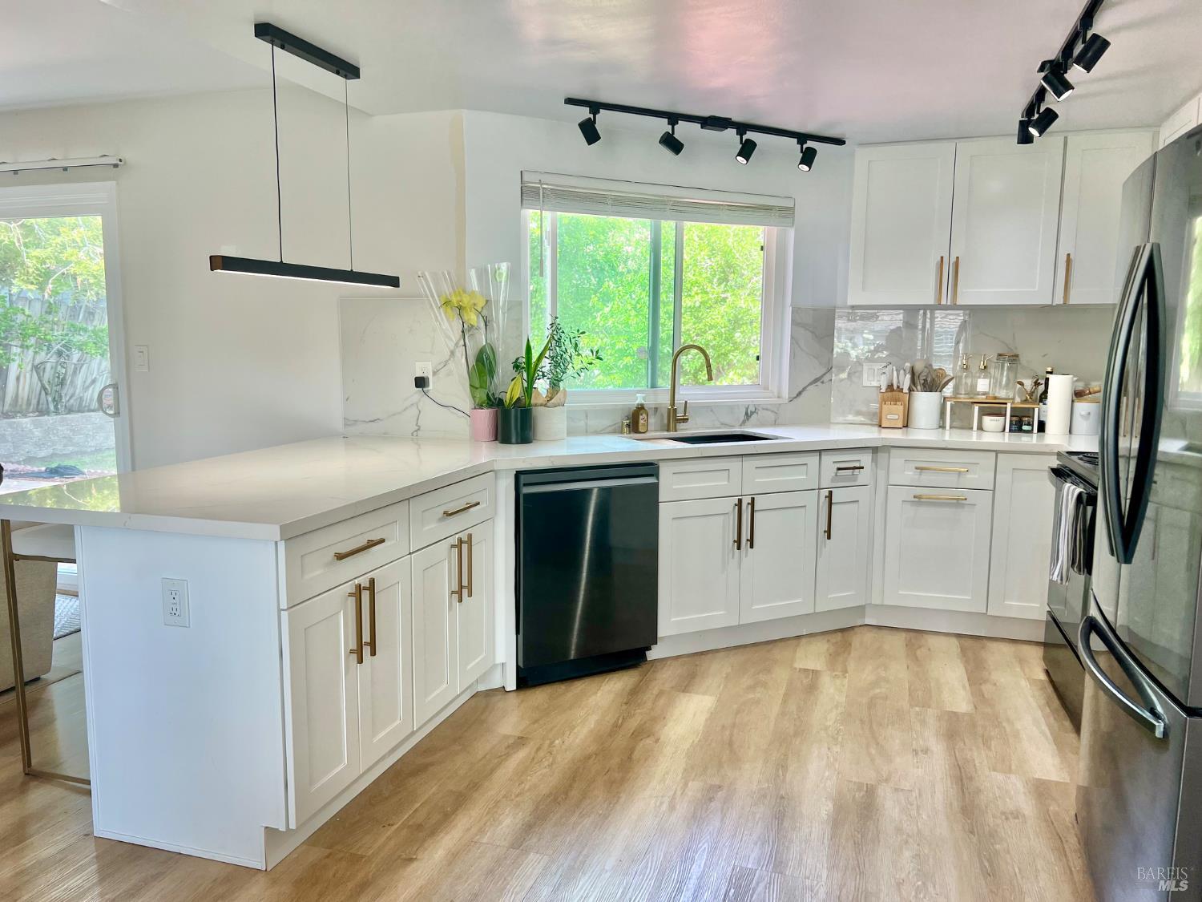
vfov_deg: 53.1
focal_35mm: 26
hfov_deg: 67.3
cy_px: 451
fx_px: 903
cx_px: 601
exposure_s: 1/120
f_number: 1.5
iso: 50
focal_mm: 5.7
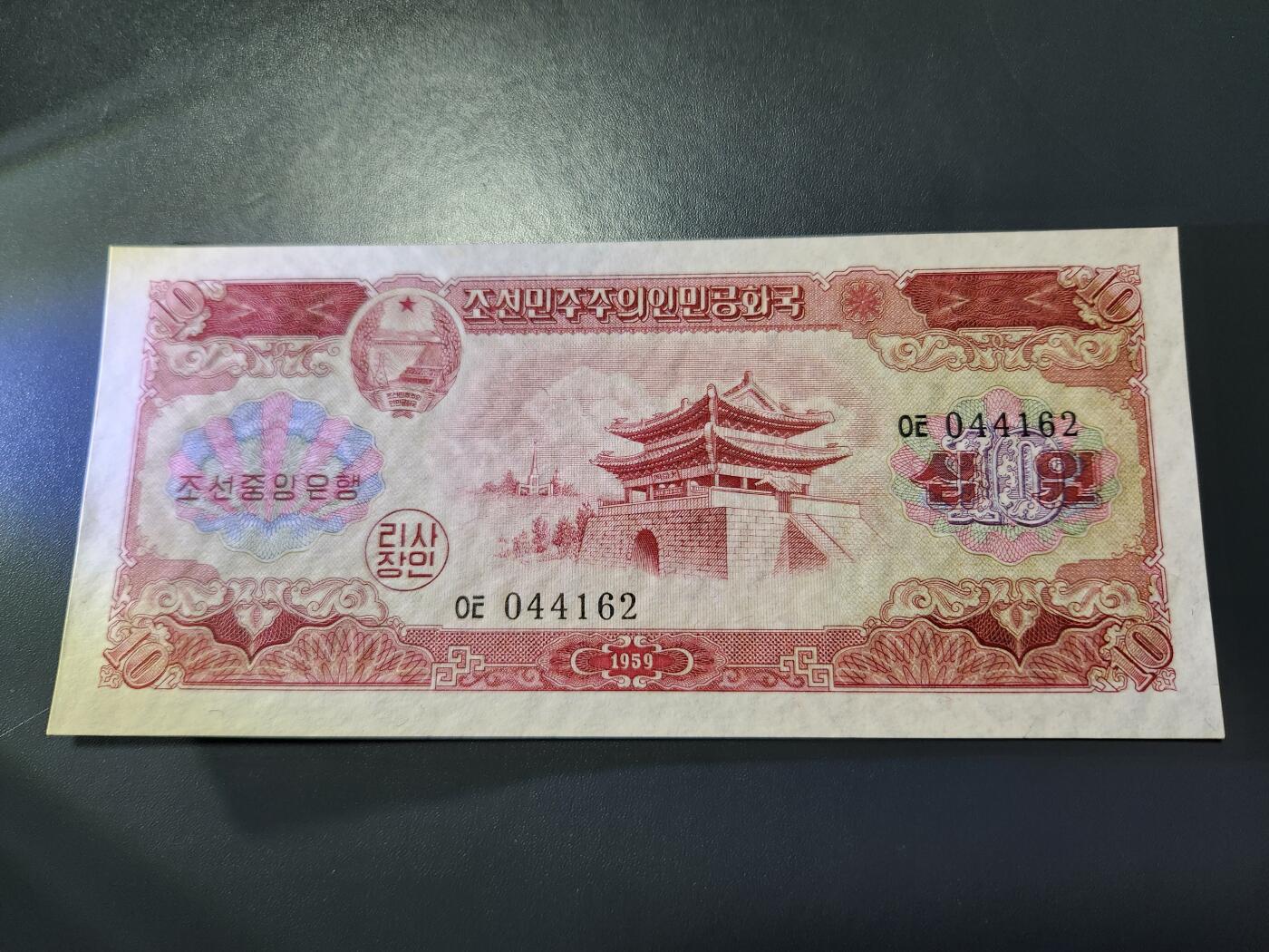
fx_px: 843
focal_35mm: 23
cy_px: 476
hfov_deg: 73.9
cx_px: 634
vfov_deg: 58.9
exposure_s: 1/101
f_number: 1.8
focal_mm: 5.4
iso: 250
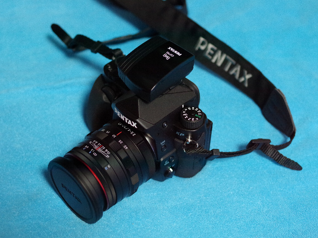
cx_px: 147
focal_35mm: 58
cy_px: 118
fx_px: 528
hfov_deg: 33.5
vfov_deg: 25.4
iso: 2500
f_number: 3.2
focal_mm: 35
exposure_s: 1/125
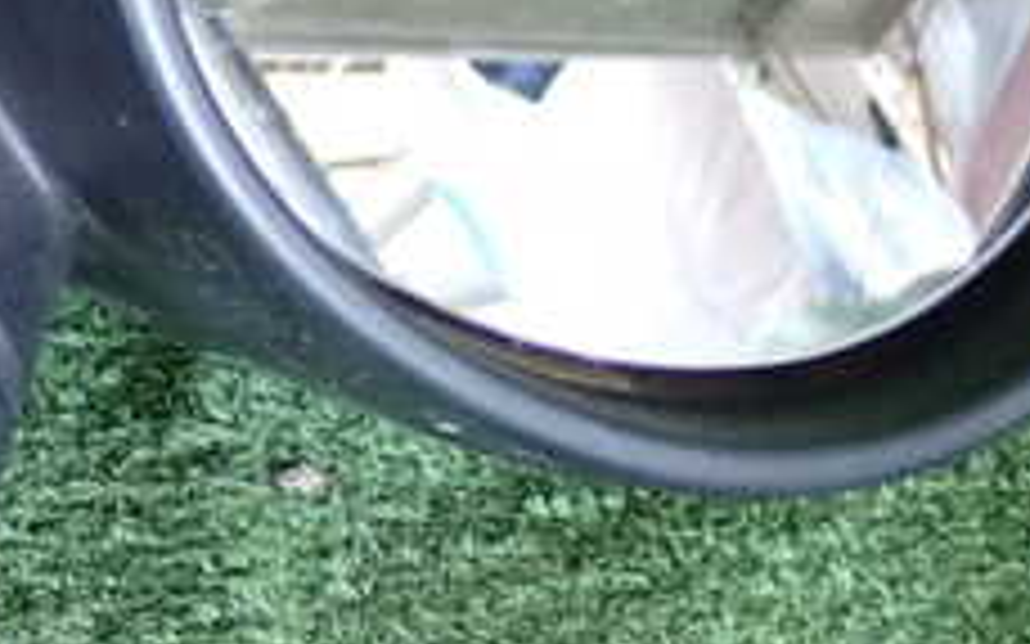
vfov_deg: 8.1
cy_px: -86
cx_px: 72
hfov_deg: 12.9
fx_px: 4518
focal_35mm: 161
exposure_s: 1/125
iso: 1250
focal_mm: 10.35
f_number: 3.5
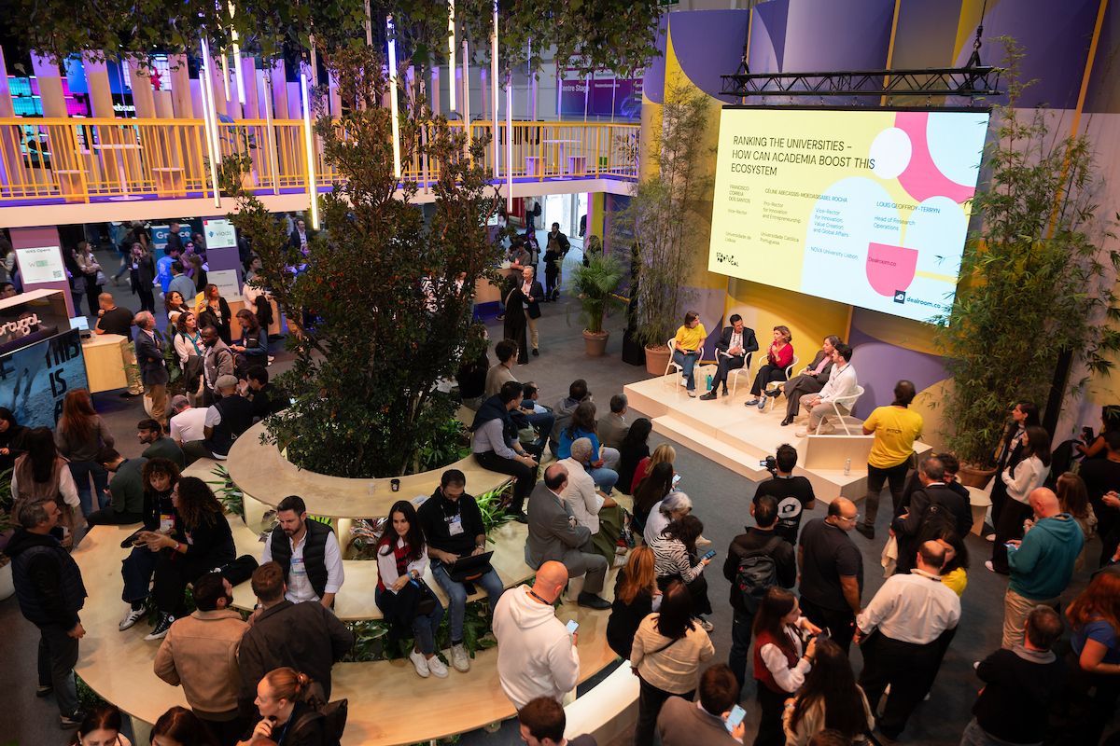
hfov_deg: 73.7
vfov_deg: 53.1
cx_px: 560
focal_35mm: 24
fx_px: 747
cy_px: 373
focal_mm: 24
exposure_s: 1/30
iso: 100
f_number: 2.8
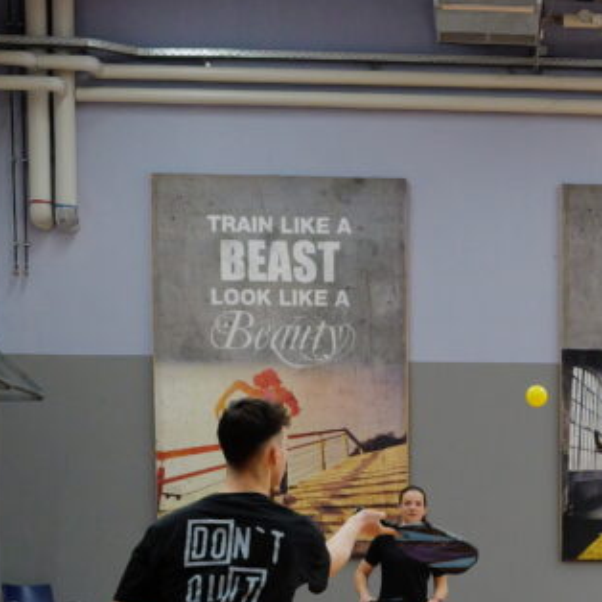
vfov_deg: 17.0
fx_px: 1909
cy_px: 761
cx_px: 628
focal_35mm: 97
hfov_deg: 17.4
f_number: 5
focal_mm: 35
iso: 5000
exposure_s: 1/500
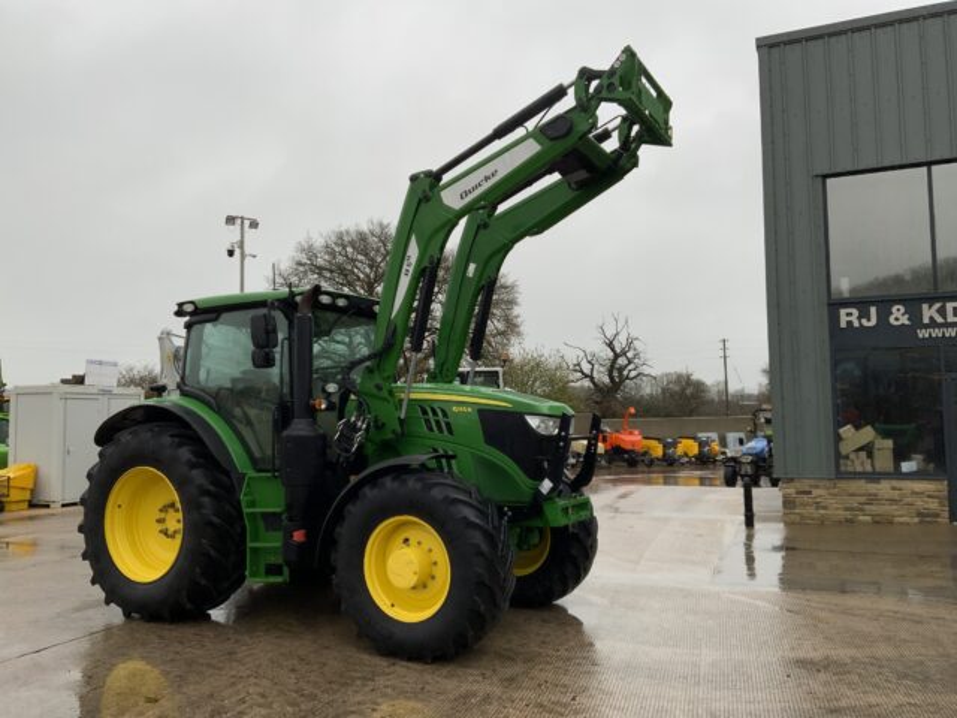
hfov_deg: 61.7
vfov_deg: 48.2
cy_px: 359
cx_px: 478
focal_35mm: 29
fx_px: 802
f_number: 1.8
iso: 32
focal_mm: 3
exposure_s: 1/122
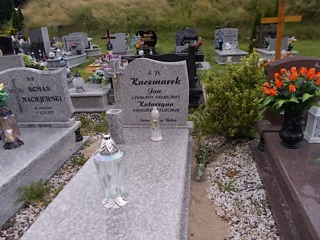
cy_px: 120
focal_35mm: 26
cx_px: 160
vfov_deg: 53.1
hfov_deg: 67.3
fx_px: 240
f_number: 3.2
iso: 80
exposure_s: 1/250
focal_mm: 4.6
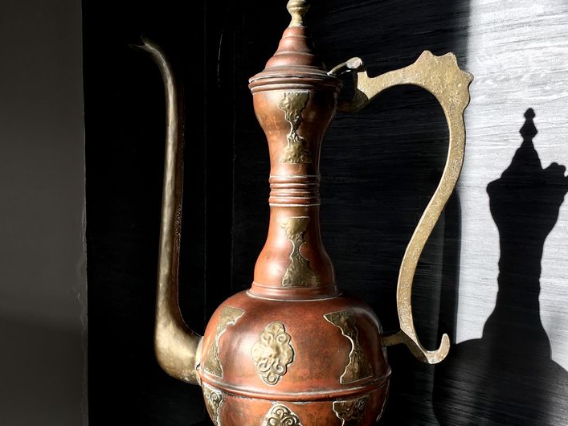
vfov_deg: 34.9
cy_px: 268
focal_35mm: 41
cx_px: 284
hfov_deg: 45.8
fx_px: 673
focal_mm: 4.15
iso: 25
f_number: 2.2
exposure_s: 1/233
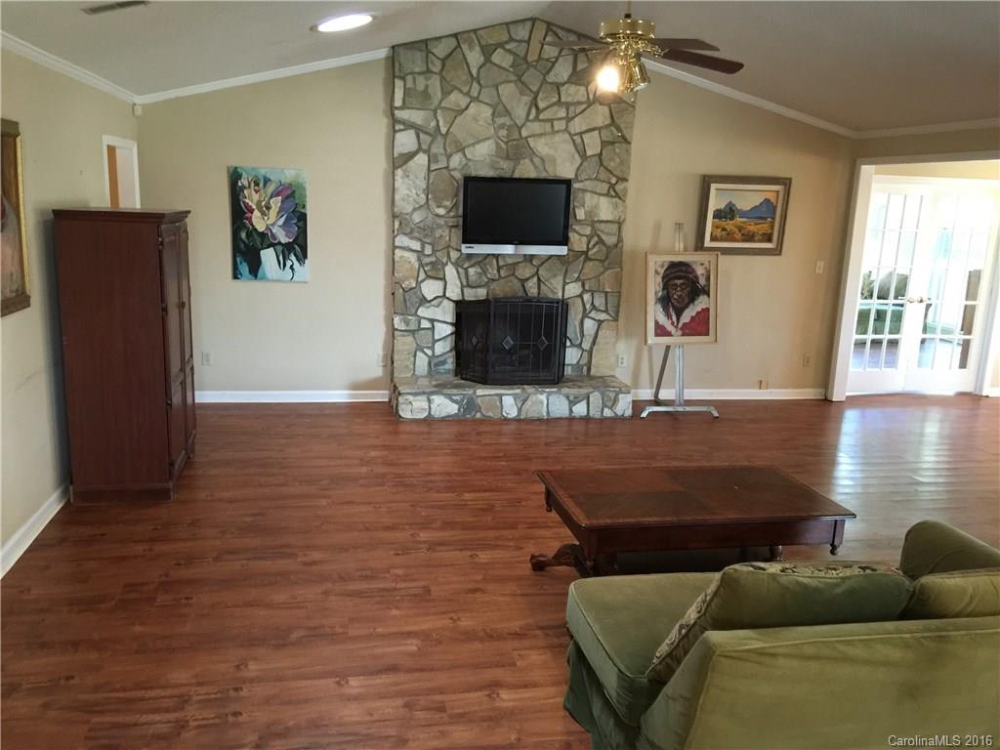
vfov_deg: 48.2
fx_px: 838
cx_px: 500
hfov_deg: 61.7
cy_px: 375
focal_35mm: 29
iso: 125
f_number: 2.2
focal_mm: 4.15
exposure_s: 1/15
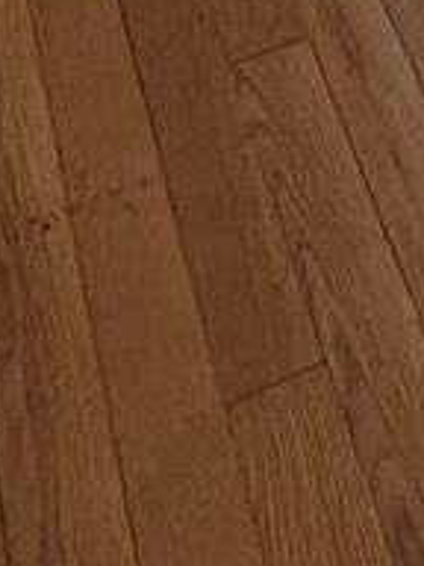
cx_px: 1534
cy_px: -793
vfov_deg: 13.2
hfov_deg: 8.7
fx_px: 1829
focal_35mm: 112
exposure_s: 1/121
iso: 100
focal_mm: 2.22
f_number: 2.2
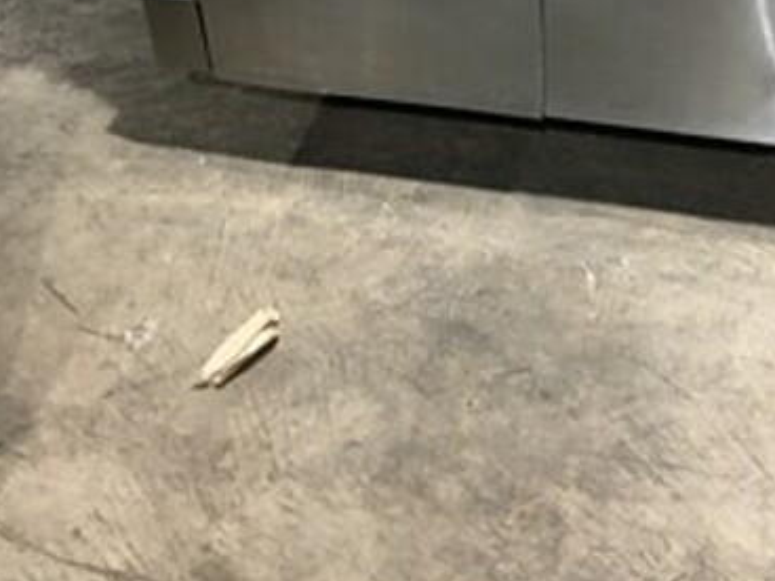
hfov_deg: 29.9
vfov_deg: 20.9
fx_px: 1433
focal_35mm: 64
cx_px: 564
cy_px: -172
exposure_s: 1/4
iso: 50
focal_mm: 4.15
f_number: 2.2
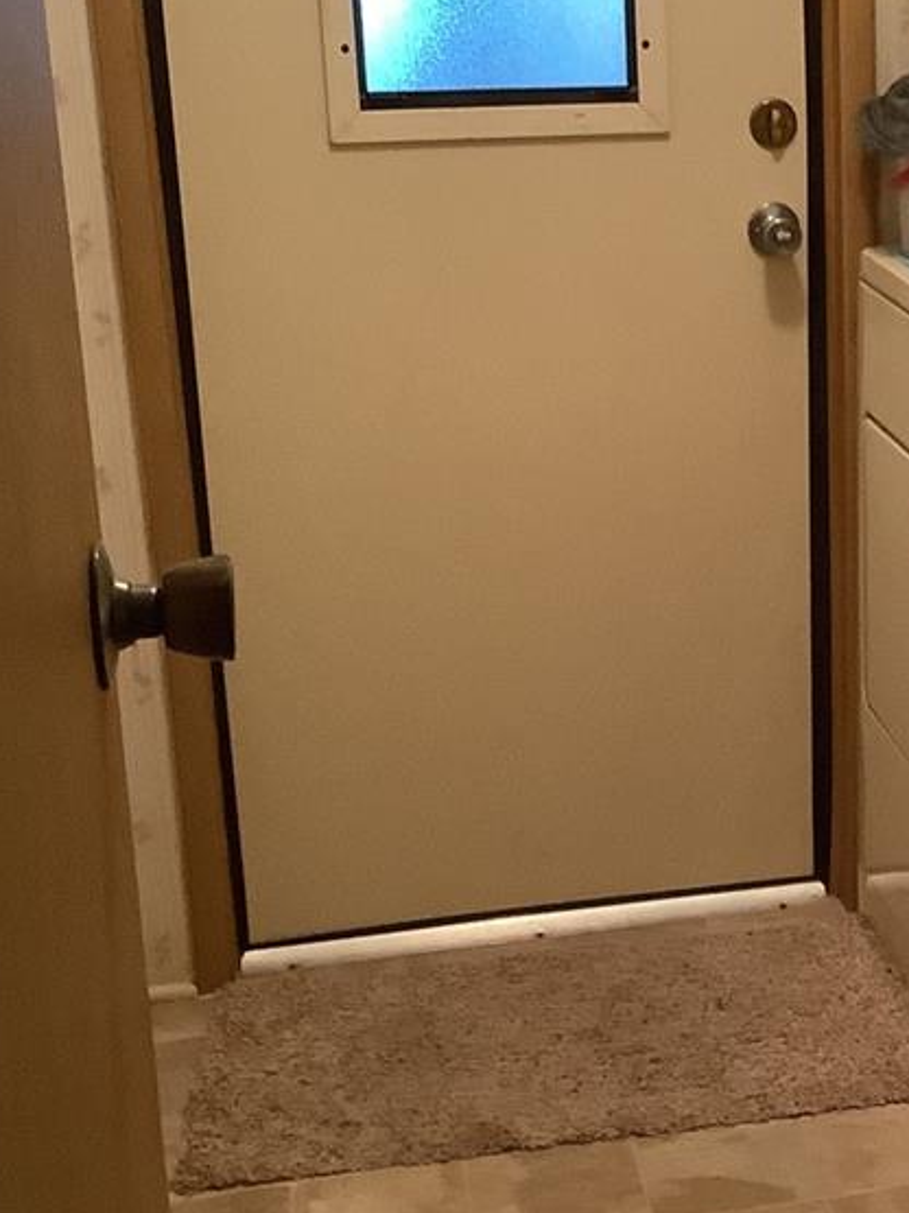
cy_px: 551
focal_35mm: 67
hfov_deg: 21.3
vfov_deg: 29.0
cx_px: 878
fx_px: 2347
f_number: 2.4
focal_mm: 3.3
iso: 320
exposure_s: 1/30
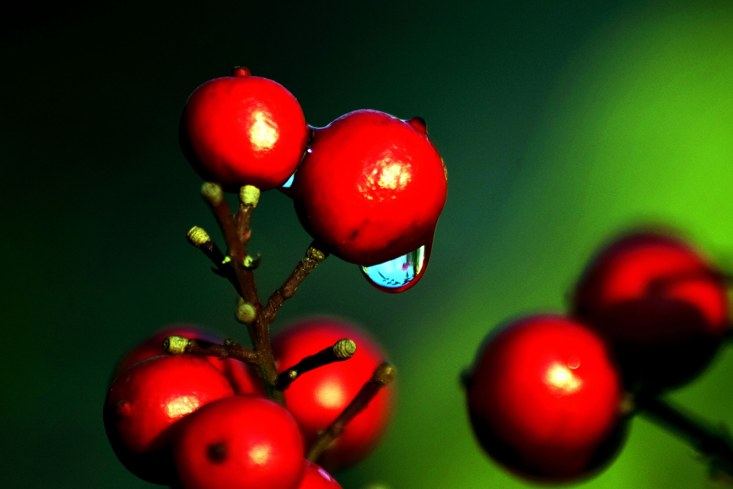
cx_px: 366
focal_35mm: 450
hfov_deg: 4.6
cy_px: 244
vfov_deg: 3.1
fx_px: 9162
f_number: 6.3
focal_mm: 300
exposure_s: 1/2500
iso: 800
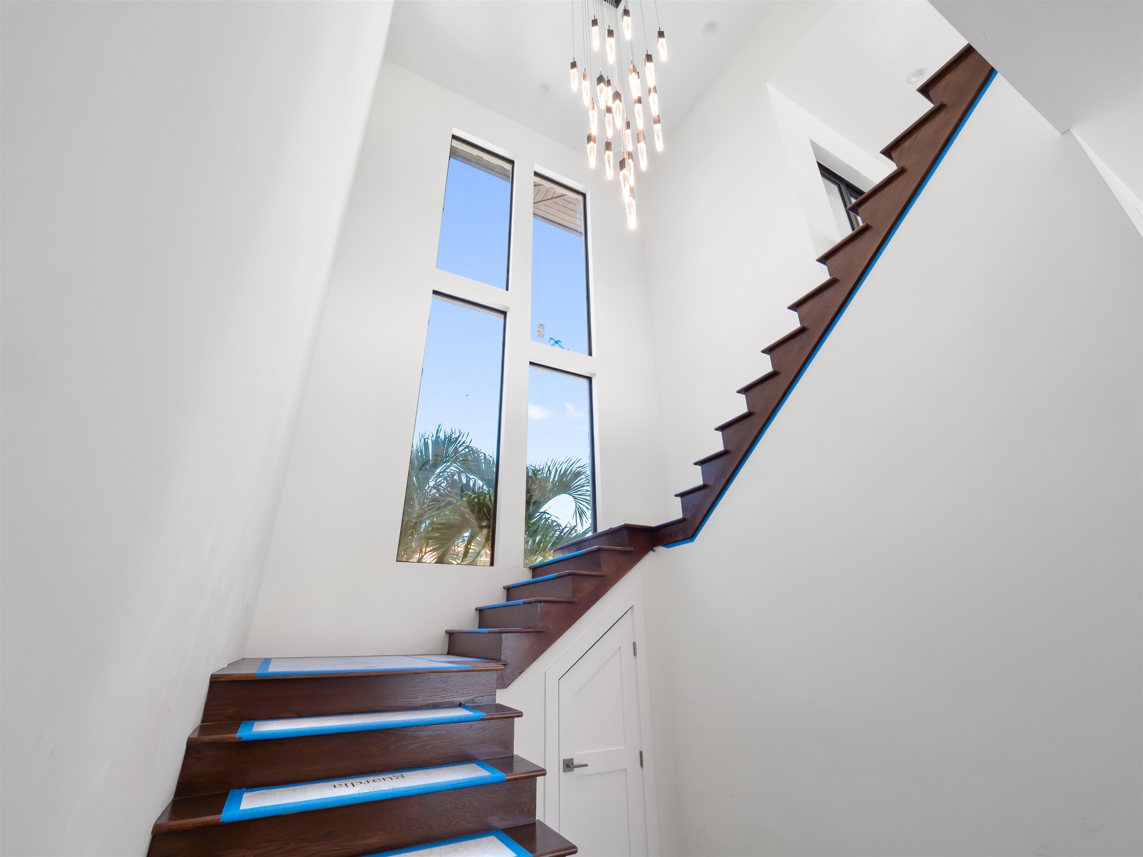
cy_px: 428
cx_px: 572
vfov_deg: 85.7
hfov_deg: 102.1
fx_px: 462
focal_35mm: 14
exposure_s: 1/20
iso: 200
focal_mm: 7
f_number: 7.1
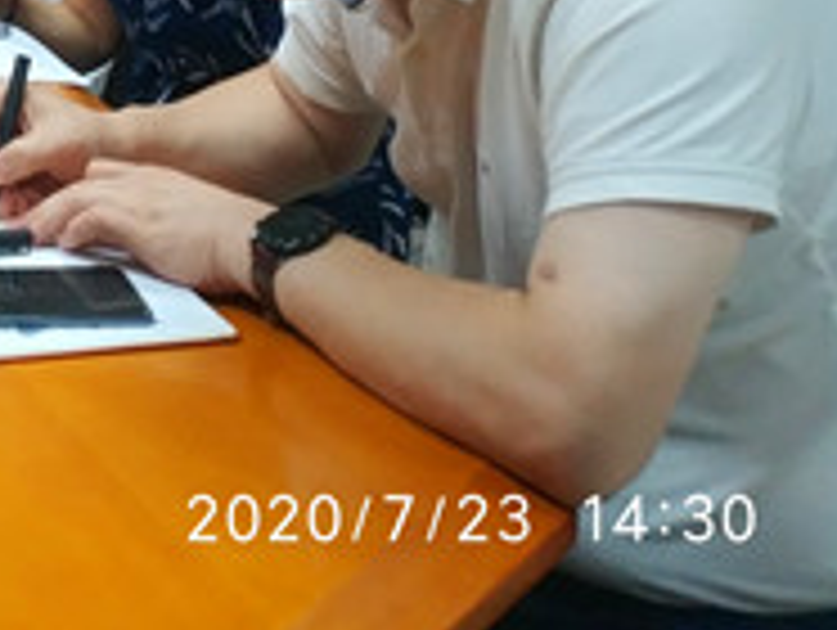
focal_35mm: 103
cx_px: -495
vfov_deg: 13.4
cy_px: -369
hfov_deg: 16.9
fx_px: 2494
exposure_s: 1/24
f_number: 2
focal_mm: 4.5
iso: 394
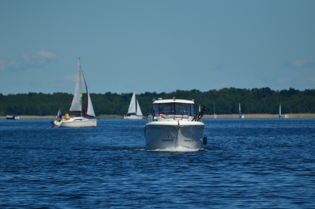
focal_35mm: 450
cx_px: 158
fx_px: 3929
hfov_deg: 4.6
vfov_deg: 3.0
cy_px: 104
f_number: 5.6
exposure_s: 1/8000
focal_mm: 300
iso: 640
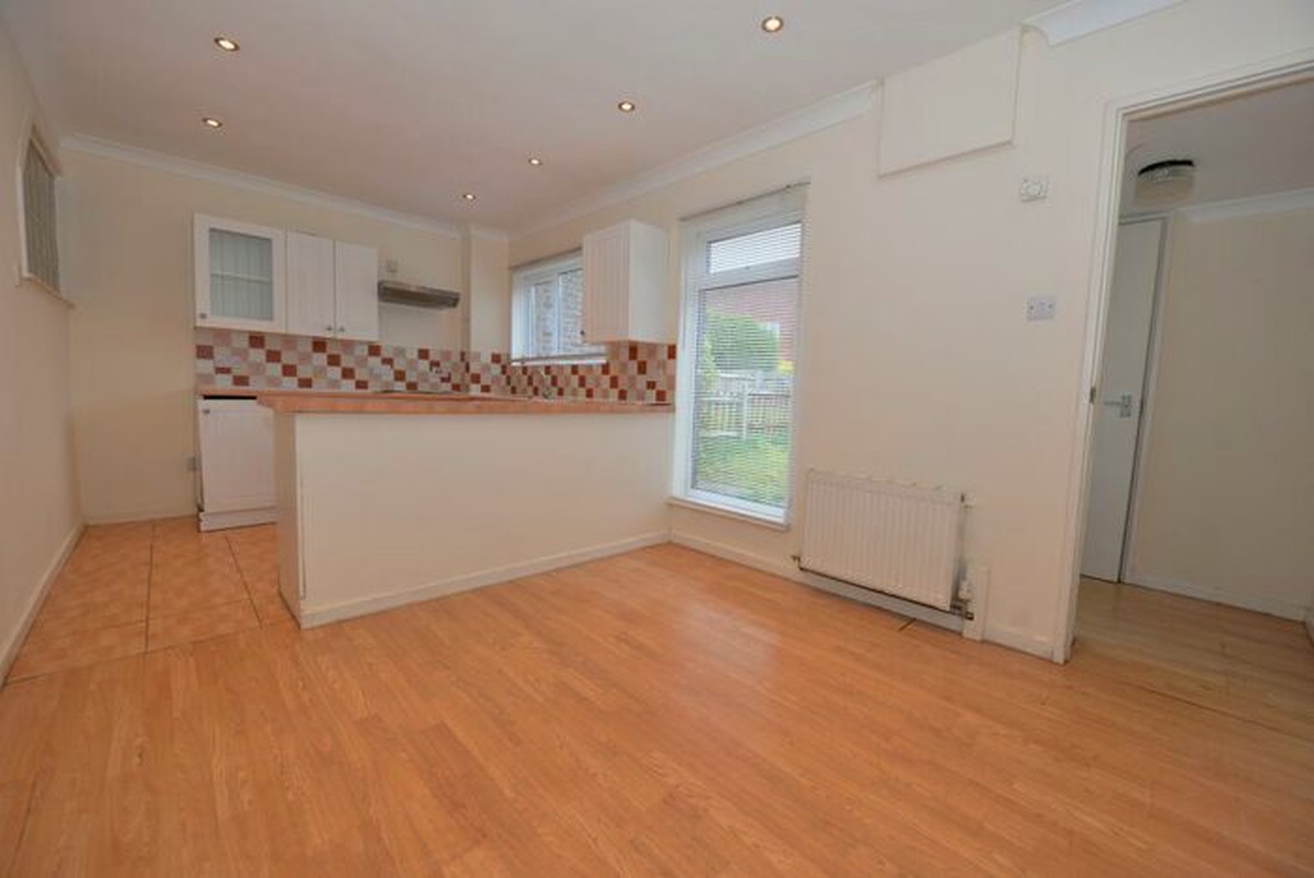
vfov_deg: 81.3
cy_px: 439
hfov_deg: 104.2
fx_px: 511
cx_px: 657
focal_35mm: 14
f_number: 4.5
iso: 200
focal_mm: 14
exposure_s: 1/80
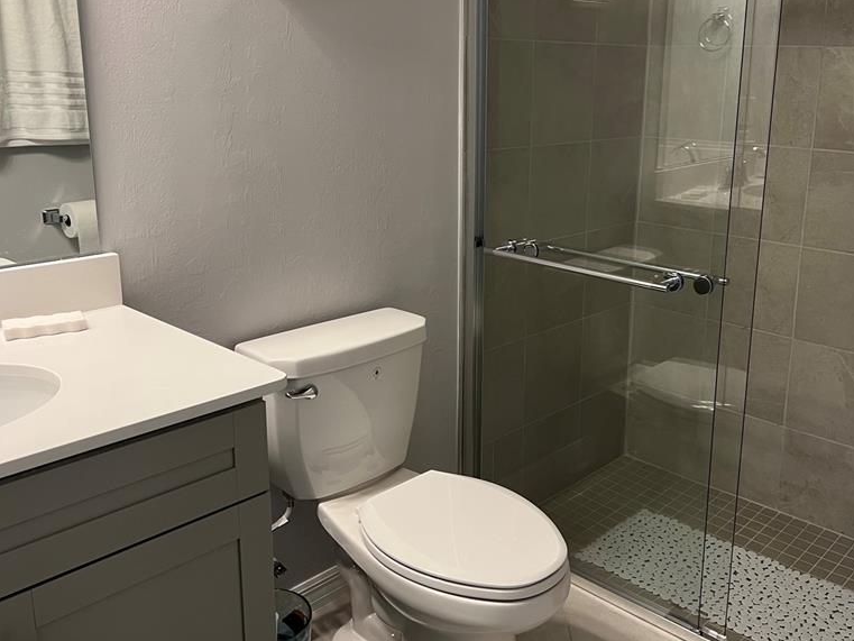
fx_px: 864
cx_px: 502
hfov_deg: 52.3
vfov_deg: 40.6
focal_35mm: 35
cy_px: 265
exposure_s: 1/60
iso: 100
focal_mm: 5.7
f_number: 1.5
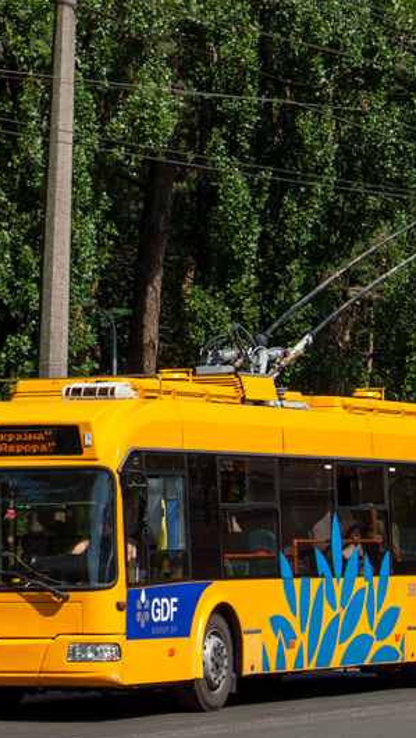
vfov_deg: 14.4
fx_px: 2920
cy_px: 254
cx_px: 17
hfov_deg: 8.1
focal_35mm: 149
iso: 100
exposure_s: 1/800
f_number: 10
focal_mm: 42
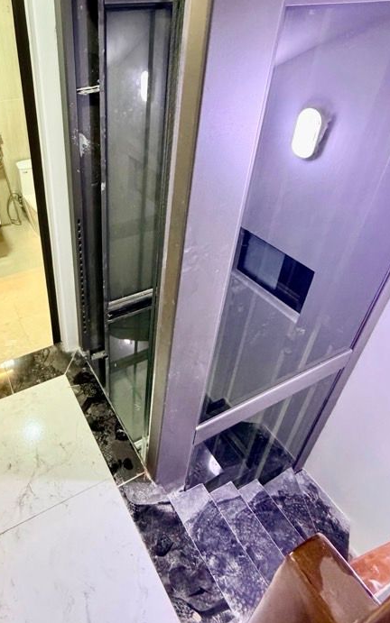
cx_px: 90
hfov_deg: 52.3
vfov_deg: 78.4
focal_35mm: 22
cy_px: 238
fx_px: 374
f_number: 2.2
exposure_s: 1/50
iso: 500
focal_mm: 2.22
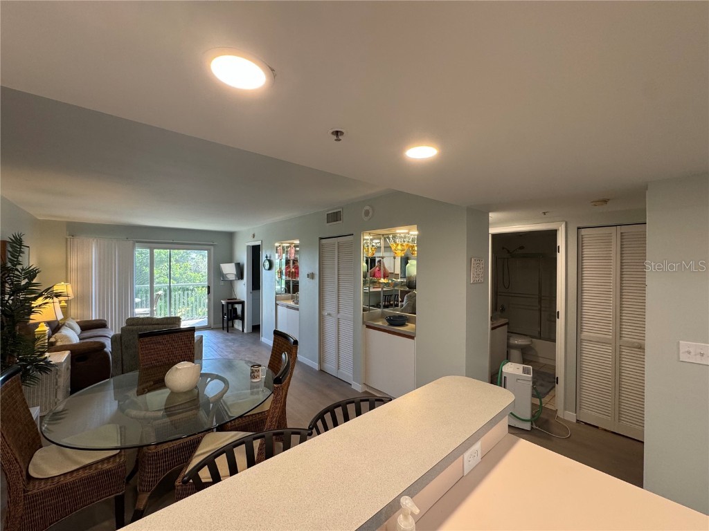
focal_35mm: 14
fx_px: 287
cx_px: 354
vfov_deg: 85.7
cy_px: 266
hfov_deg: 102.1
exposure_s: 1/120
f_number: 2.2
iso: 200
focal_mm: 2.22
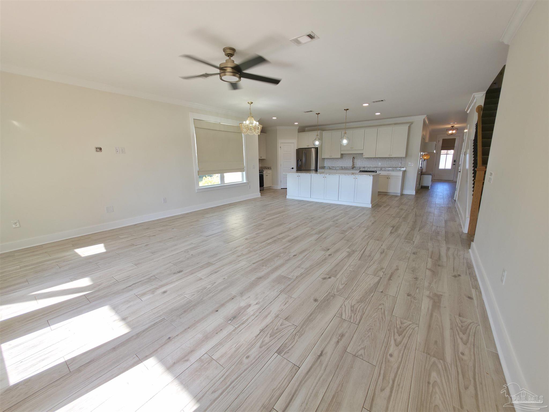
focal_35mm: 13
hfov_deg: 106.2
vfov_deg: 89.9
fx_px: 206
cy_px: 206
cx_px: 274
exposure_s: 1/169
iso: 25
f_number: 1.9
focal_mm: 2.2
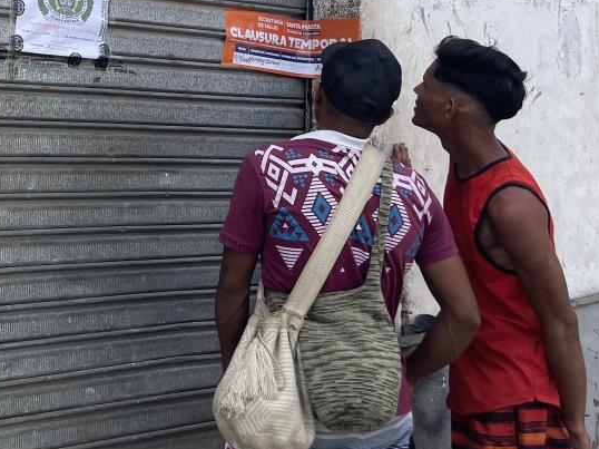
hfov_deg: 30.5
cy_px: -13
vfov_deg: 24.0
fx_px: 1003
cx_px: -21
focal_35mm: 58
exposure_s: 1/2433
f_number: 1.6
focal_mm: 5.1
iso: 32
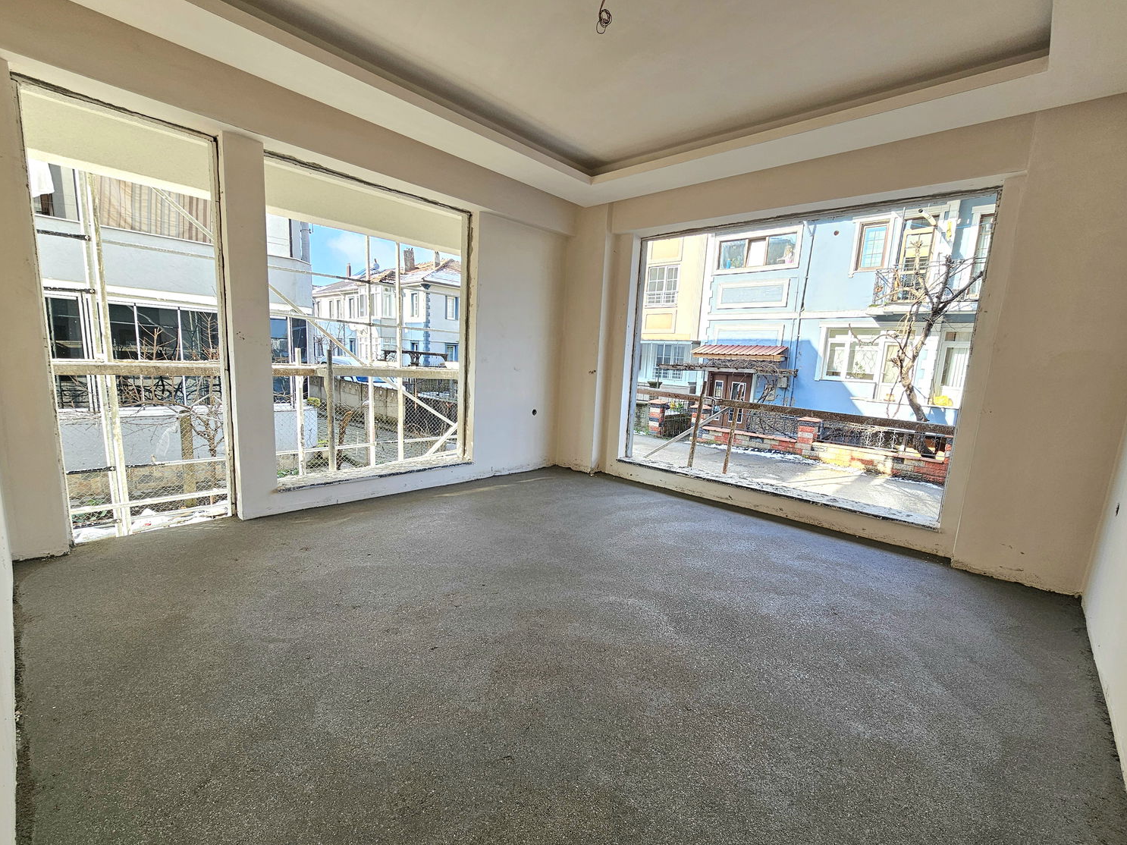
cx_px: 569
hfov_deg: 102.1
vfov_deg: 85.5
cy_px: 454
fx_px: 456
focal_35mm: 14
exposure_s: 1/169
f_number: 2.2
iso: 50
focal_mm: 2.2
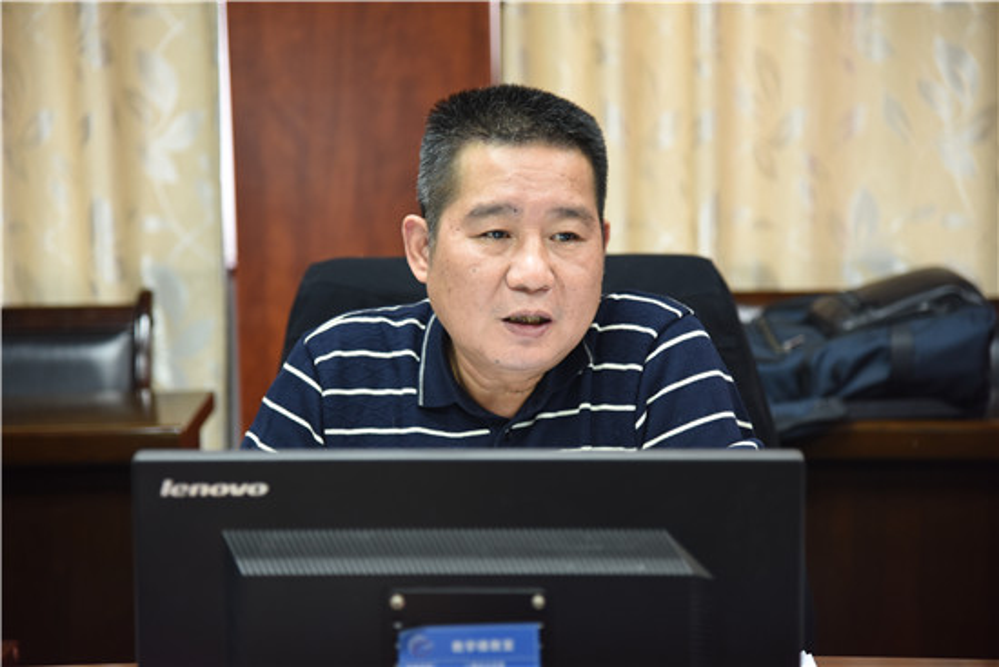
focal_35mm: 98
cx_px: 500
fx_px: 2720
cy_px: 334
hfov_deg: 20.8
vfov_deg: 14.0
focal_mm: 98
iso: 1250
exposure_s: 1/30
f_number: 4
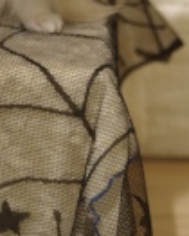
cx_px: 14
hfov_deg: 7.2
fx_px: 1495
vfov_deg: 8.9
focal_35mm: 214
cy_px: -83
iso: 320
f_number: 2.8
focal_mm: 50
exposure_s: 1/125
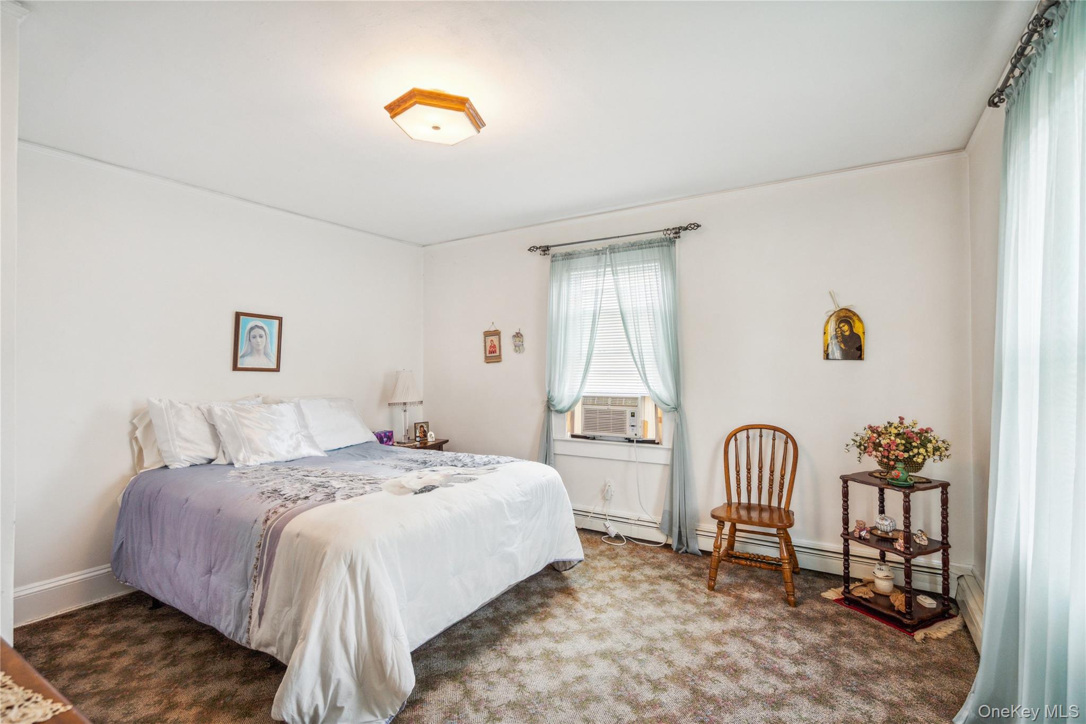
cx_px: 543
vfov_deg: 73.7
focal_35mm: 16
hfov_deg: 96.7
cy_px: 362
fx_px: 483
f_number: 5
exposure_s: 1/125
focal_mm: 16
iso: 1250
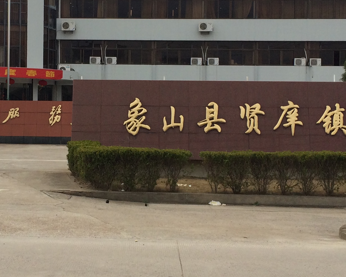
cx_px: 90
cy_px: 111
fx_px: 768
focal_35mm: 75
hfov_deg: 25.1
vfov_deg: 20.4
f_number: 2.2
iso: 32
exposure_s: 1/1642
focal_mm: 4.15
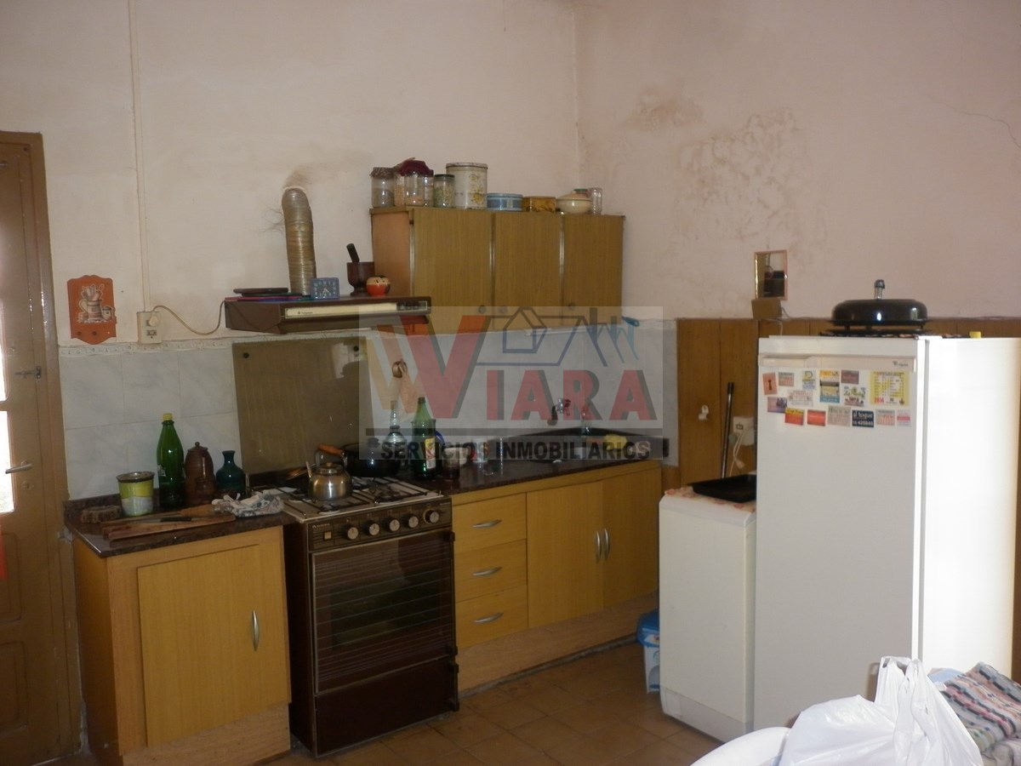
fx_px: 855
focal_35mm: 29
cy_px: 383
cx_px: 510
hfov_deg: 61.7
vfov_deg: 48.2
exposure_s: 1/30
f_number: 2.8
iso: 125
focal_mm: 5.3
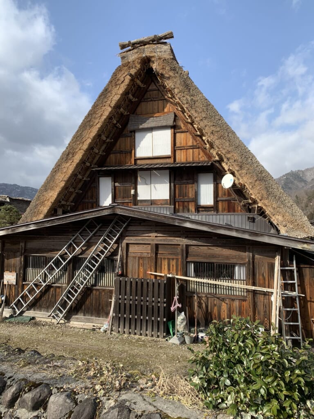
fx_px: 314
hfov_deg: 53.1
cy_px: 210
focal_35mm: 26
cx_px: 157
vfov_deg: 67.3
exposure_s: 1/1350
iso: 25
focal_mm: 4.25
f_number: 1.8
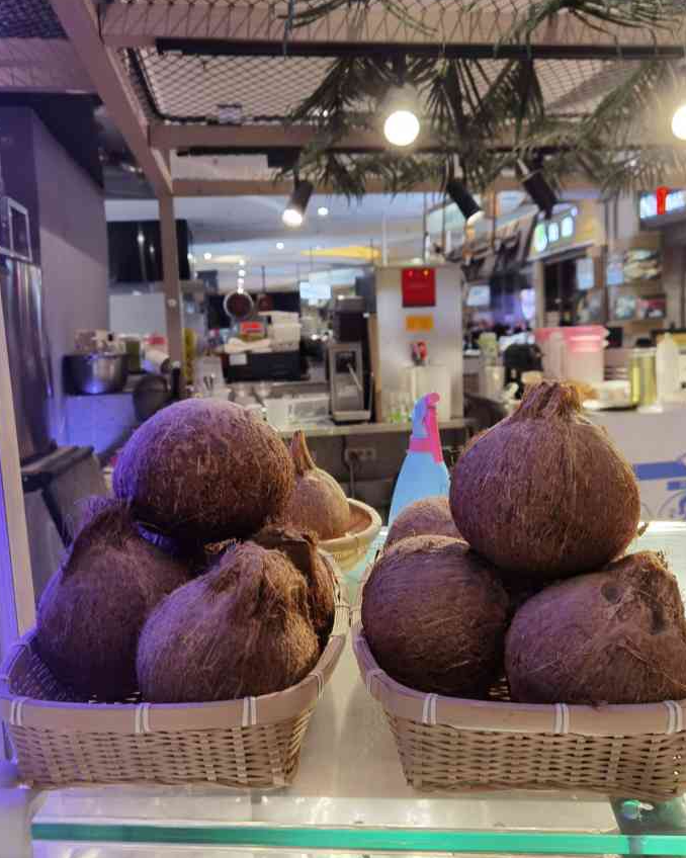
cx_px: 347
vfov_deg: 60.4
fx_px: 736
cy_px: 411
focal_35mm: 29
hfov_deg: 50.0
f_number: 1.9
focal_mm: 6.71
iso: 50
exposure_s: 1/54.1
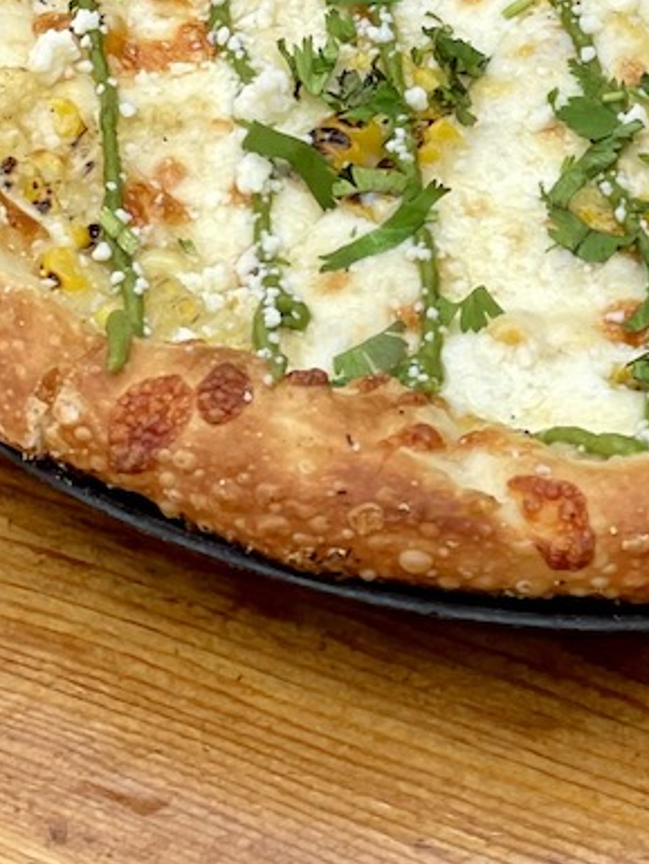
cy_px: -321
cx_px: 624
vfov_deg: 11.1
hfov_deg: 8.5
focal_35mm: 173
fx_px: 4322
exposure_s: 1/675
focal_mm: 6
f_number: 2
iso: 32
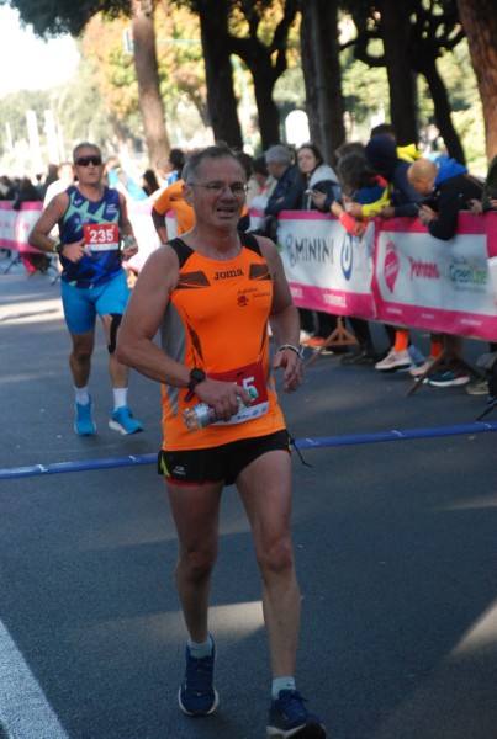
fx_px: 2627
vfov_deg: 16.0
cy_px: 370
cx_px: 248
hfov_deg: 10.8
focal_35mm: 128
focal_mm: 85
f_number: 5.6
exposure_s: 1/320
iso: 1000
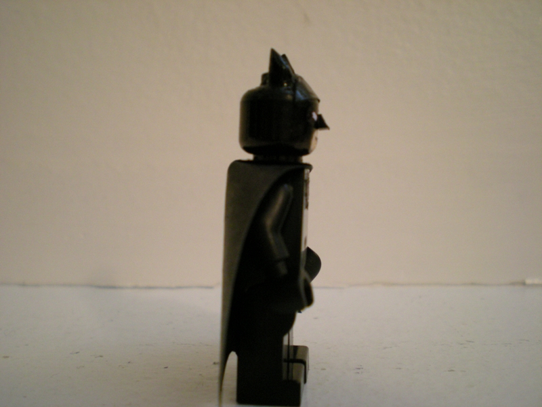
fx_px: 595
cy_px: 204
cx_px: 271
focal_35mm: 38
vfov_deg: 37.7
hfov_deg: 49.0
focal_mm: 6.3
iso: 264
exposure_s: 1/8
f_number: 3.1
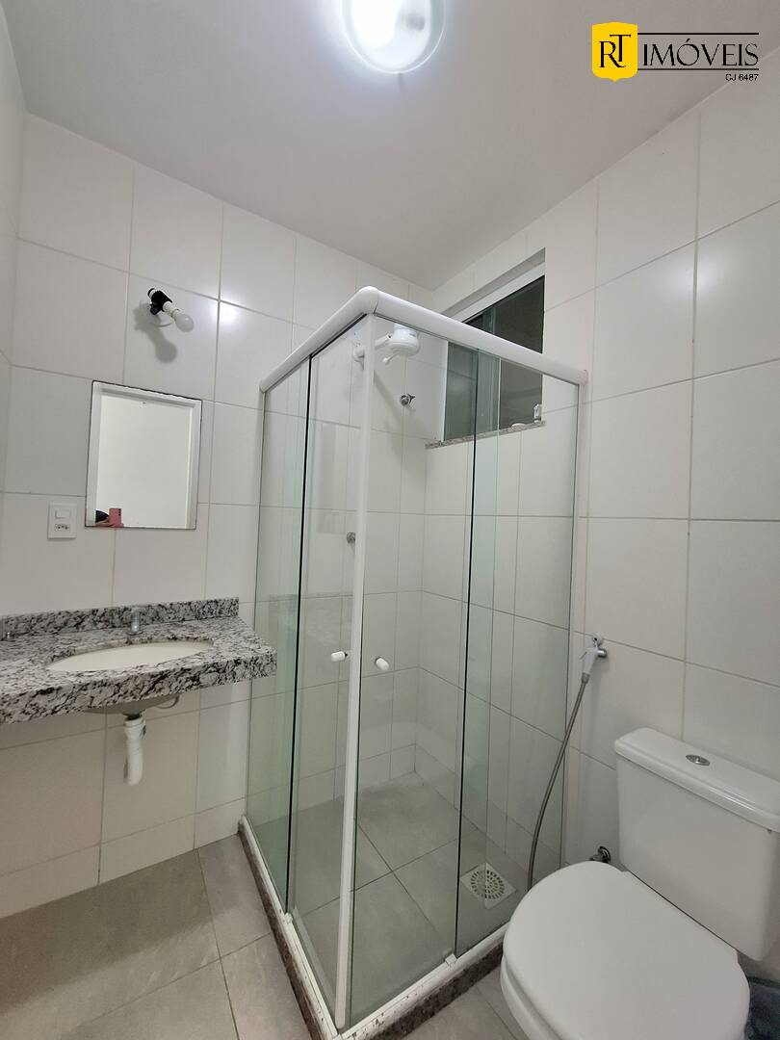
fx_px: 391
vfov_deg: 106.2
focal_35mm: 13
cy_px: 520
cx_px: 390
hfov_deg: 89.9
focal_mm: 1.74
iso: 125
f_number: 2.2
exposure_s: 1/40
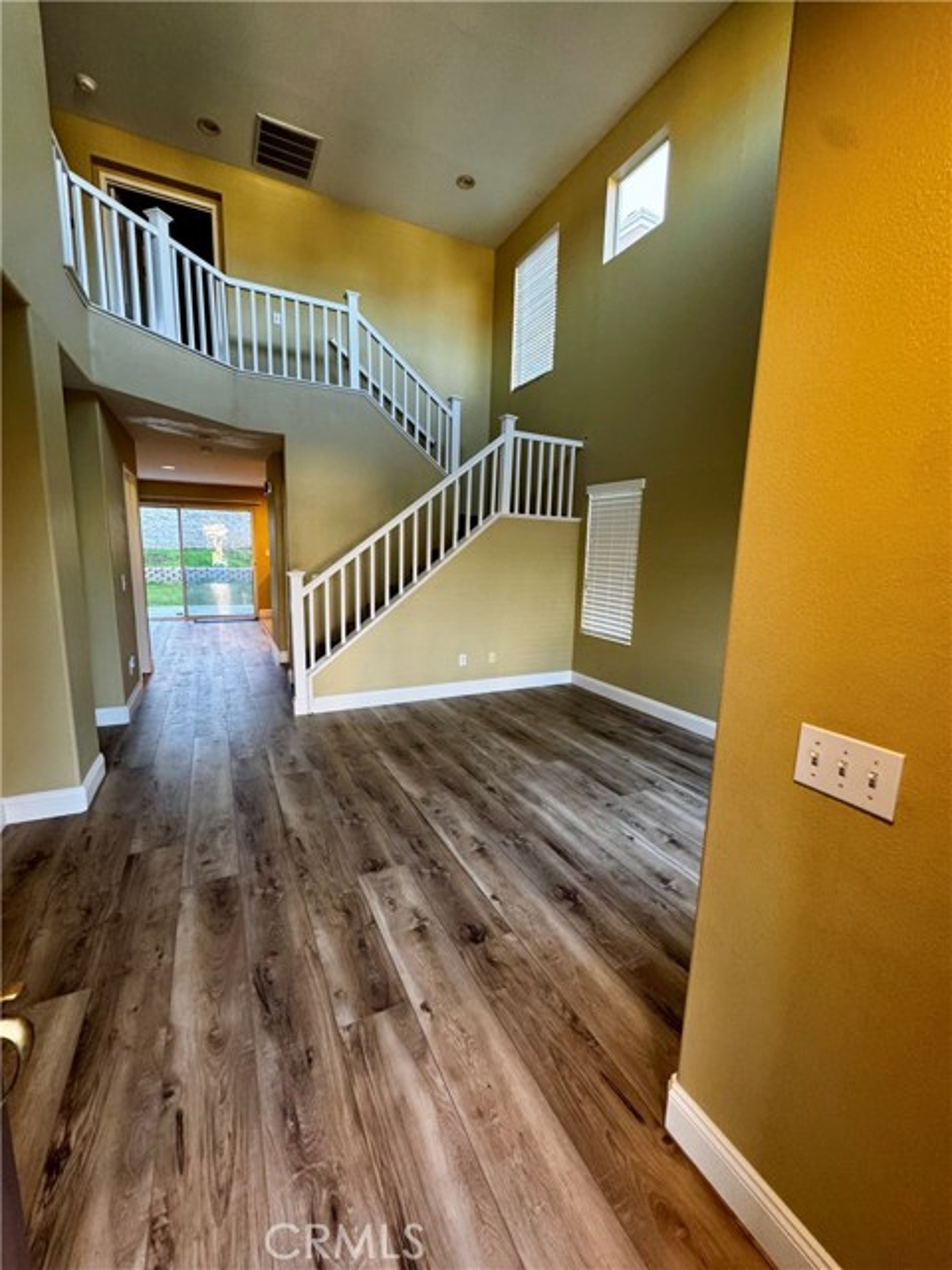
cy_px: 635
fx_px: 513
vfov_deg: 102.1
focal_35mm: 14
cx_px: 476
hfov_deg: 85.7
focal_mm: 2.22
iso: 200
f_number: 2.2
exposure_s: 1/60
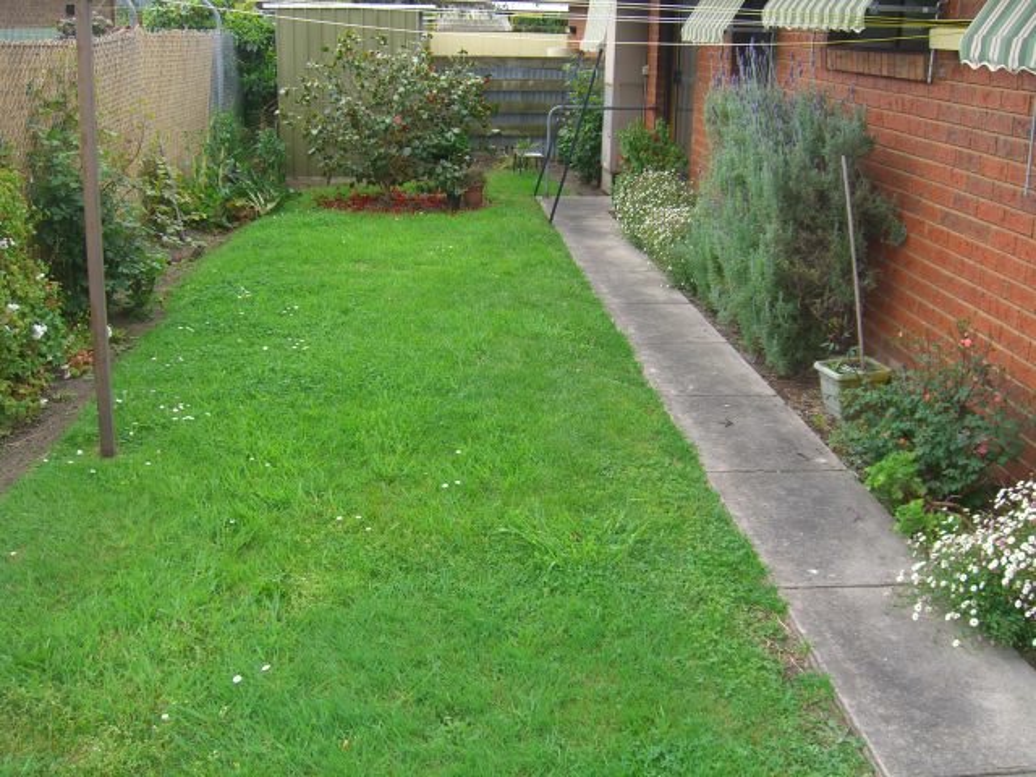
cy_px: 388
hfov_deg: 49.0
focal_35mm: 38
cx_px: 518
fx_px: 1137
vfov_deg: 37.7
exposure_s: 1/160
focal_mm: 7.9
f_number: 2.8
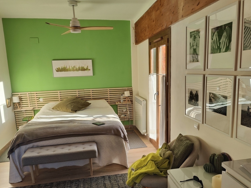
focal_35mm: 27
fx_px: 196
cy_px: 110
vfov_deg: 51.1
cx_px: 137
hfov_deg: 65.2
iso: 50
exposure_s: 1/280
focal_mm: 6.06
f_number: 1.8
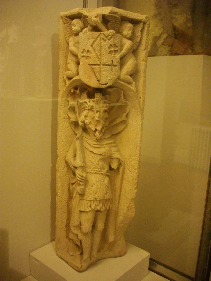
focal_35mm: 37
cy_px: 140
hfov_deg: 38.7
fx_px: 301
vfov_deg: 50.1
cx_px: 106
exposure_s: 1/50
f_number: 2.8
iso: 402
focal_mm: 6.2
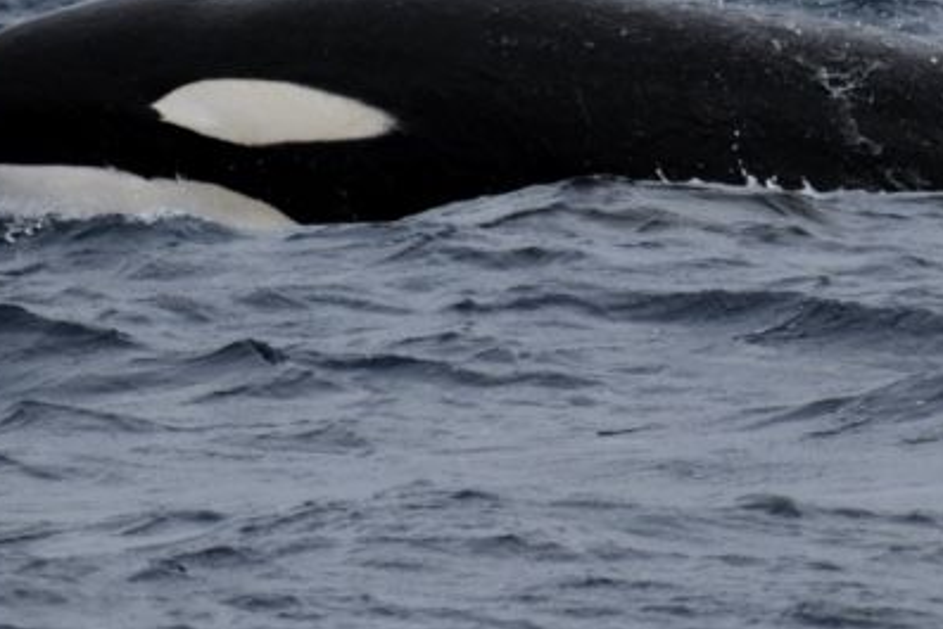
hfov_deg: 1.7
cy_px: 11
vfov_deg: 1.1
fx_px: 31679
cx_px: 727
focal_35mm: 1209
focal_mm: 600
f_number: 6.3
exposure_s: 1/8000
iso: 1100
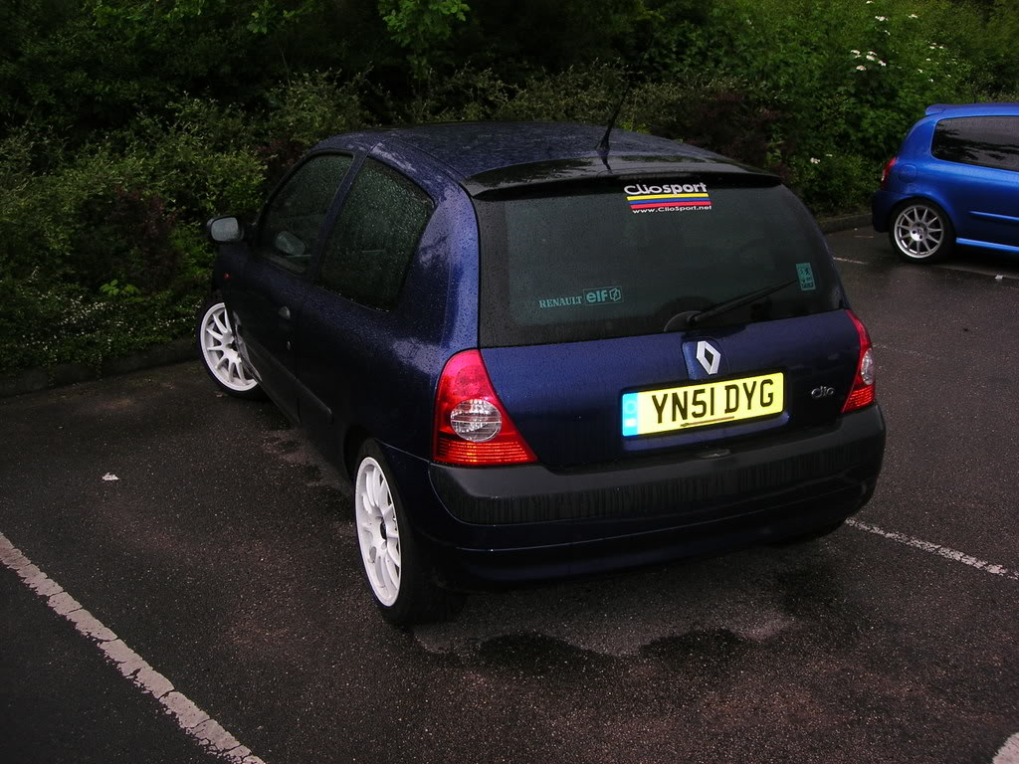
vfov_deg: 37.7
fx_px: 1119
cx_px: 510
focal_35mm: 38
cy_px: 382
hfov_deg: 49.0
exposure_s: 1/60.1
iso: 64
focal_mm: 7.8
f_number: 2.8
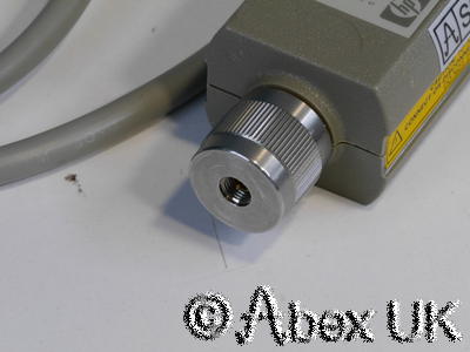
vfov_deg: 5.3
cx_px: 235
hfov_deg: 7.1
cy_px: 176
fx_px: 3802
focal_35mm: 280
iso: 800
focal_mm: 140
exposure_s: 1/4
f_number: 22
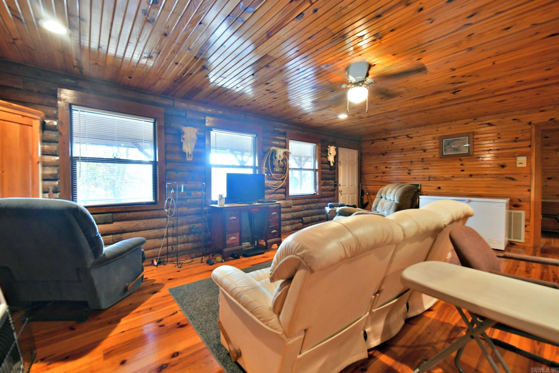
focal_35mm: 14
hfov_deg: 104.3
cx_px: 280
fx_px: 217
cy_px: 186
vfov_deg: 81.2
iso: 2500
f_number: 4
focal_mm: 14
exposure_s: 1/60
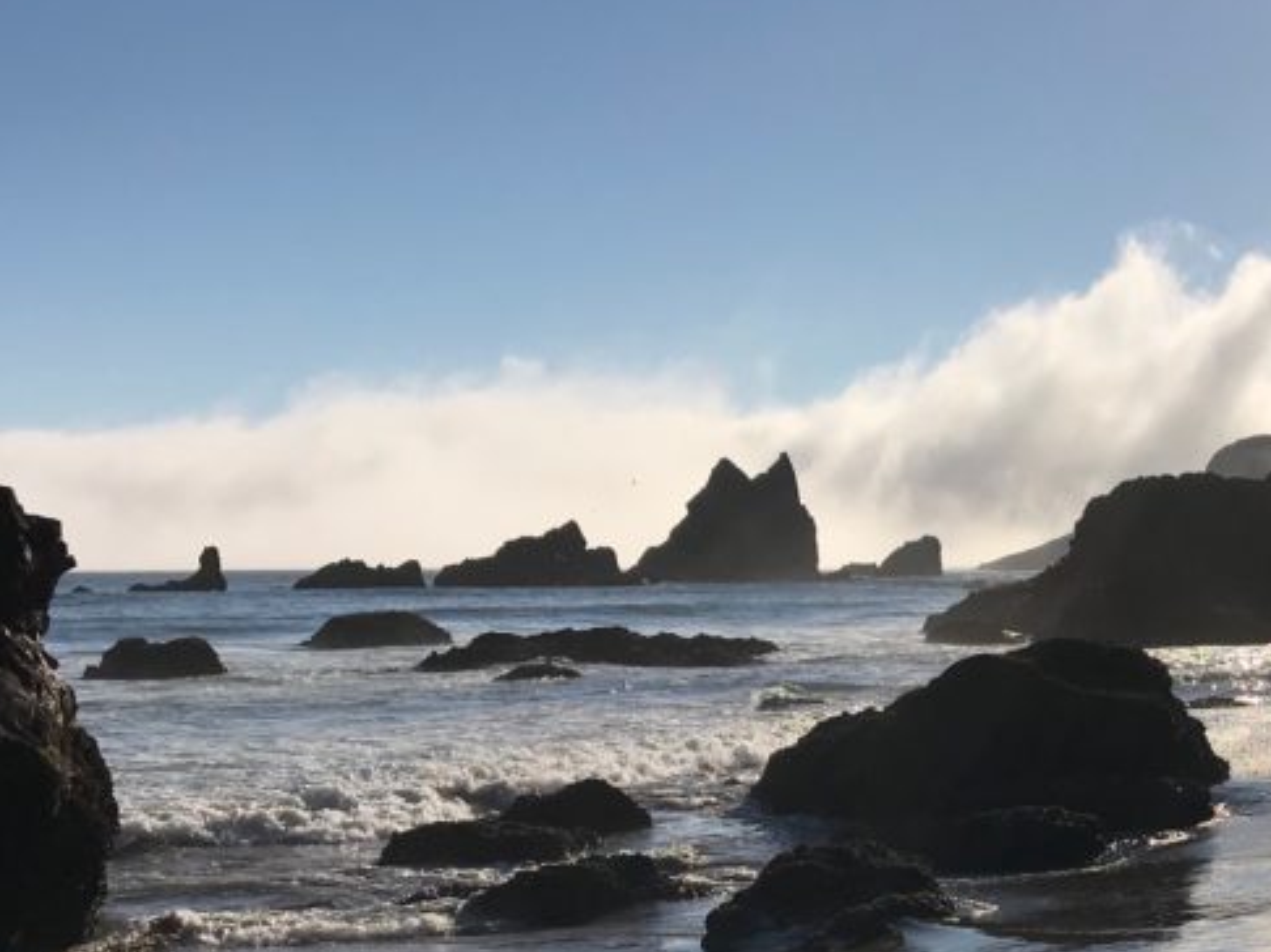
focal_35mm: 59
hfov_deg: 31.9
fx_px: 2165
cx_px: 1002
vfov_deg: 23.8
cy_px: 931
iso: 25
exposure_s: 1/10638
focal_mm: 3.99
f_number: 1.8
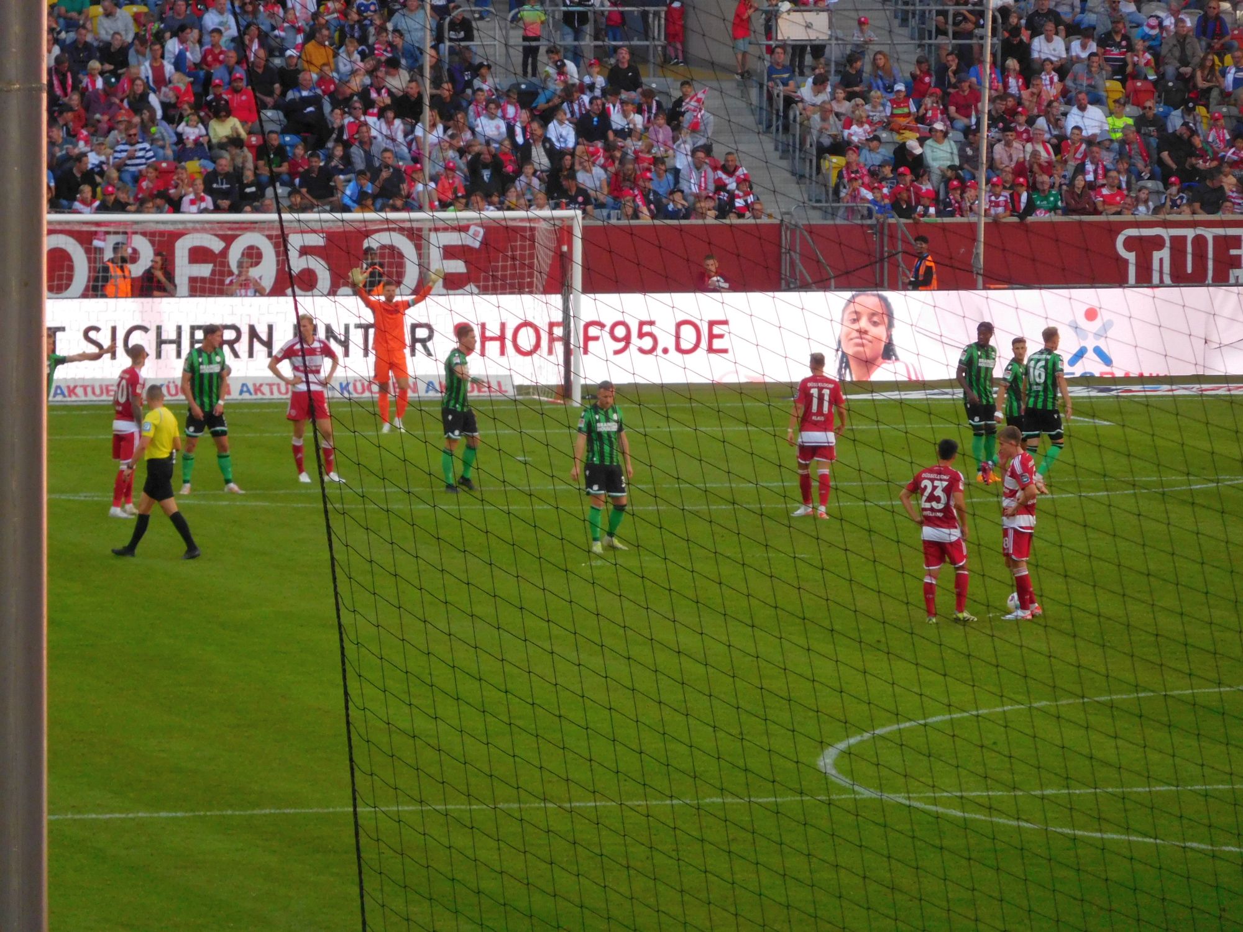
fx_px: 10054
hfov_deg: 7.1
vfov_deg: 5.3
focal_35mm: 280
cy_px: 466
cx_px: 622
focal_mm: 50
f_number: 5.8
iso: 360
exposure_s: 1/250
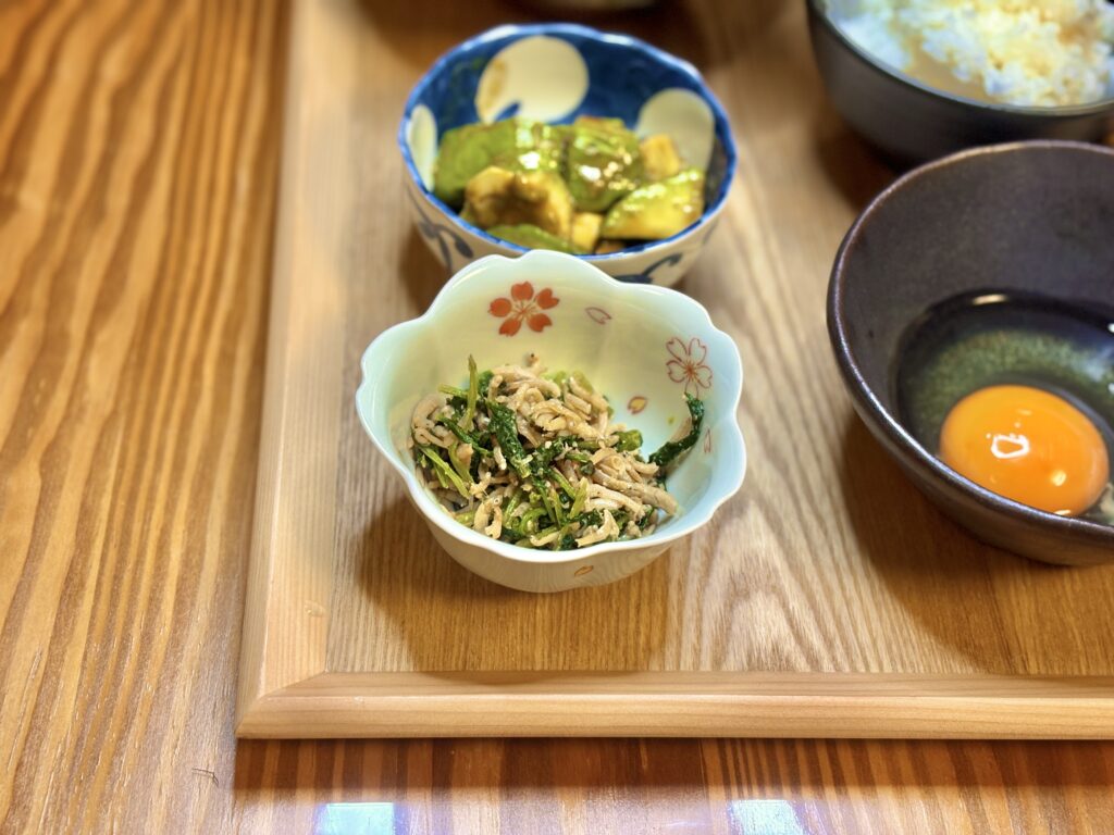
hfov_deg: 36.8
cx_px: 557
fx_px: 1673
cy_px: 418
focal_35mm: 52
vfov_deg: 28.0
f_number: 1.6
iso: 100
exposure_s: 1/60
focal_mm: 5.96
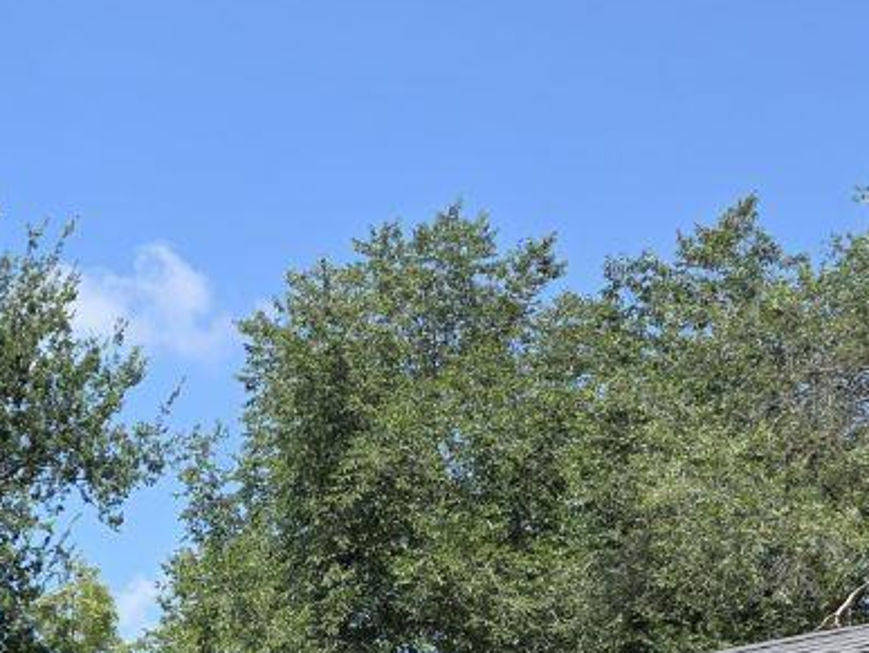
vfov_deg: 18.0
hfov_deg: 23.6
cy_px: 884
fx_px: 1910
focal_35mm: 76
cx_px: -150
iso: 80
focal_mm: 6.3
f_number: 1.7
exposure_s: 1/3026
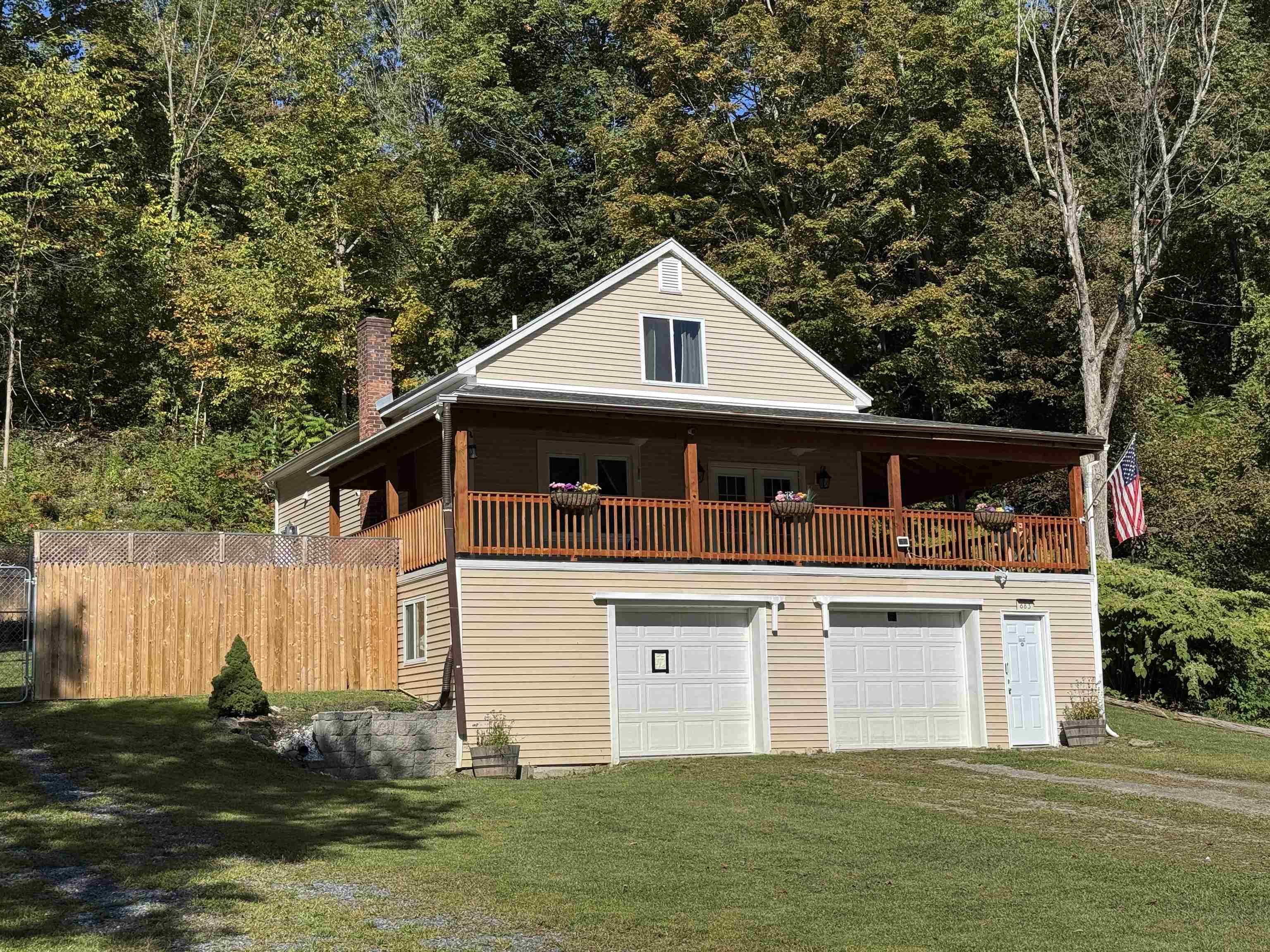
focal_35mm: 48
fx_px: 1761
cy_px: 476
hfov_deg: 39.7
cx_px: 635
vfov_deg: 30.3
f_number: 1.78
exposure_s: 1/7092
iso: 64
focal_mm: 6.76
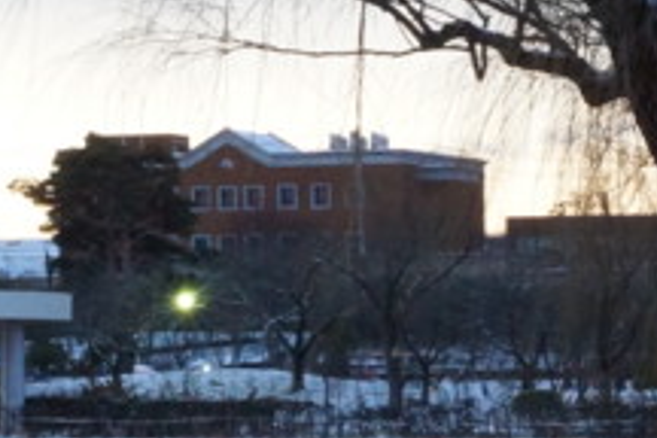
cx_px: -304
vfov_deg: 5.6
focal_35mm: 243
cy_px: 744
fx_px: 4440
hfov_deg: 8.3
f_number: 14
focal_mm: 35
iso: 1600
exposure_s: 1/4
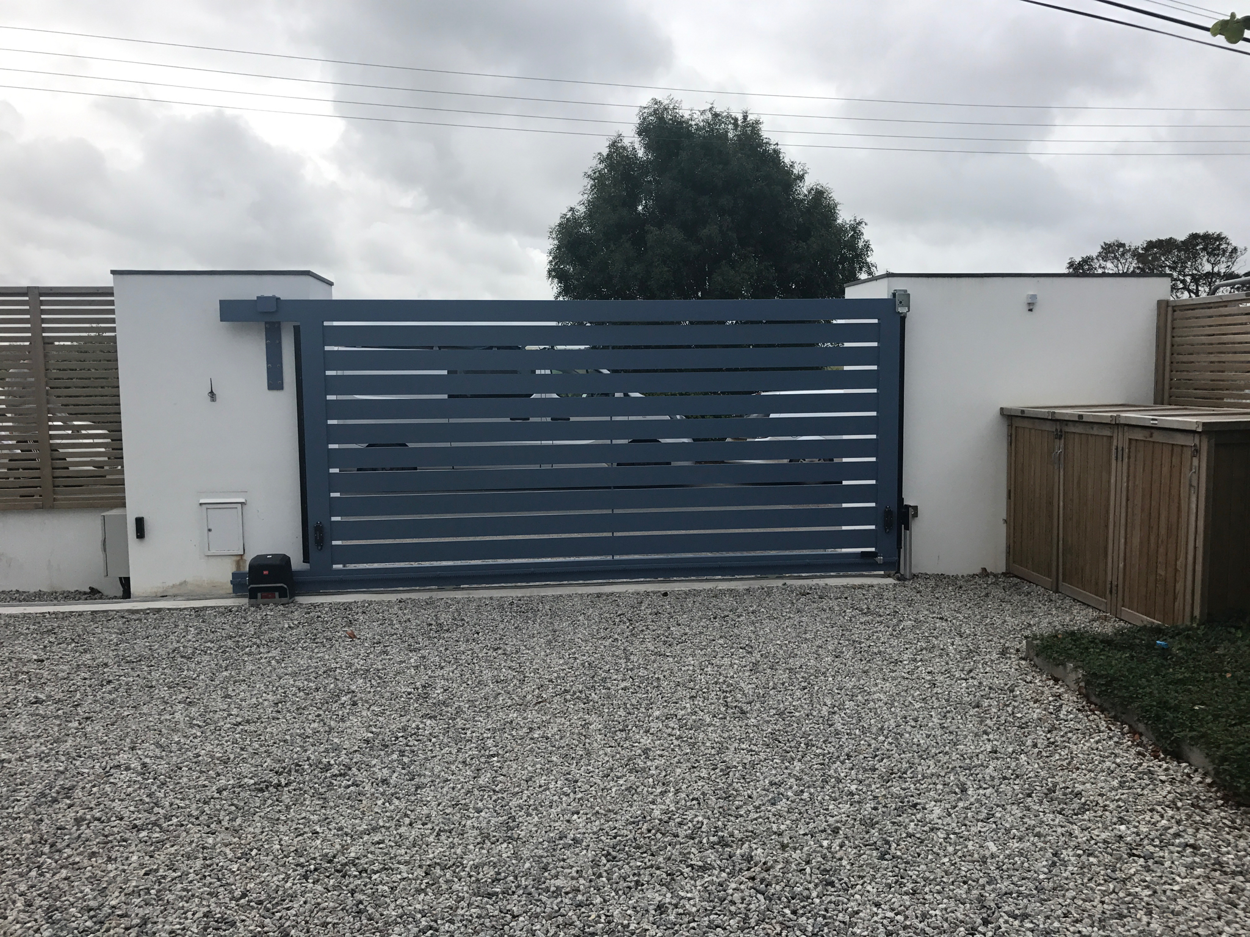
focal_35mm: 28
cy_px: 468
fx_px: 1011
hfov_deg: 63.4
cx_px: 625
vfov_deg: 49.7
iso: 20
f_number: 1.8
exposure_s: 1/1916
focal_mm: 3.99
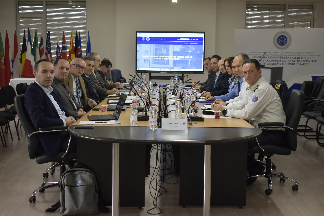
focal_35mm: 57
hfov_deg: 35.1
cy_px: 108
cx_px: 162
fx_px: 513
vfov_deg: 23.8
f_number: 4.8
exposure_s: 1/125
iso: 1000
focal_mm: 38
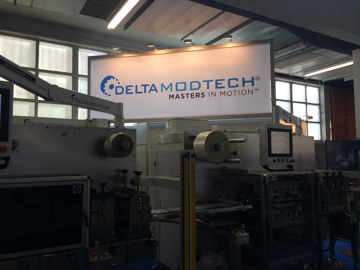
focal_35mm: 30
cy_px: 135
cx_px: 180
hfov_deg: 60.0
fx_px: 312
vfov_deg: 46.8
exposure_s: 1/120
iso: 64
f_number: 2.2
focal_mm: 4.12
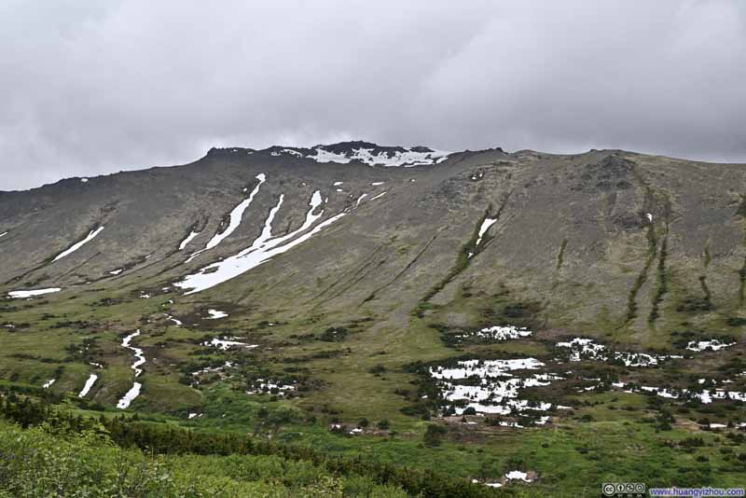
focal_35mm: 38
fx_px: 788
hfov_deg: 50.7
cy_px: 249
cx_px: 373
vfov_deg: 35.1
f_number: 5
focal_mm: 38
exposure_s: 1/500
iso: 100
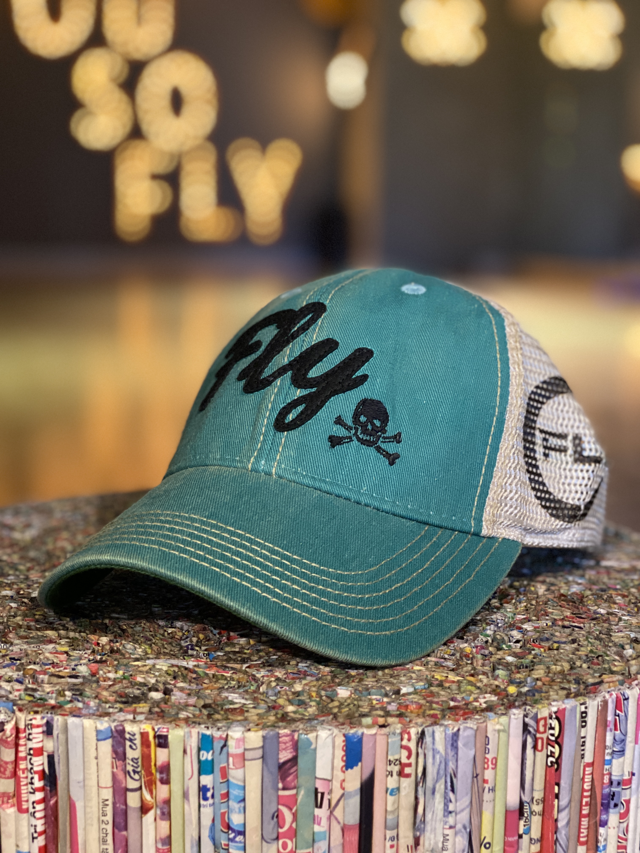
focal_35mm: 52
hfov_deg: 28.0
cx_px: 320
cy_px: 426
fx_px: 1282
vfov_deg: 36.8
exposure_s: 1/30
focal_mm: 6
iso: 320
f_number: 2
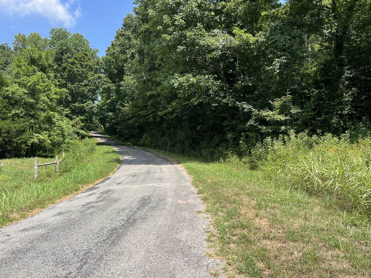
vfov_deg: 49.7
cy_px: 143
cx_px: 176
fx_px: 300
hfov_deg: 63.4
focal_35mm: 28
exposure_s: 1/2299
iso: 50
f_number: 1.5
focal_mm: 5.7
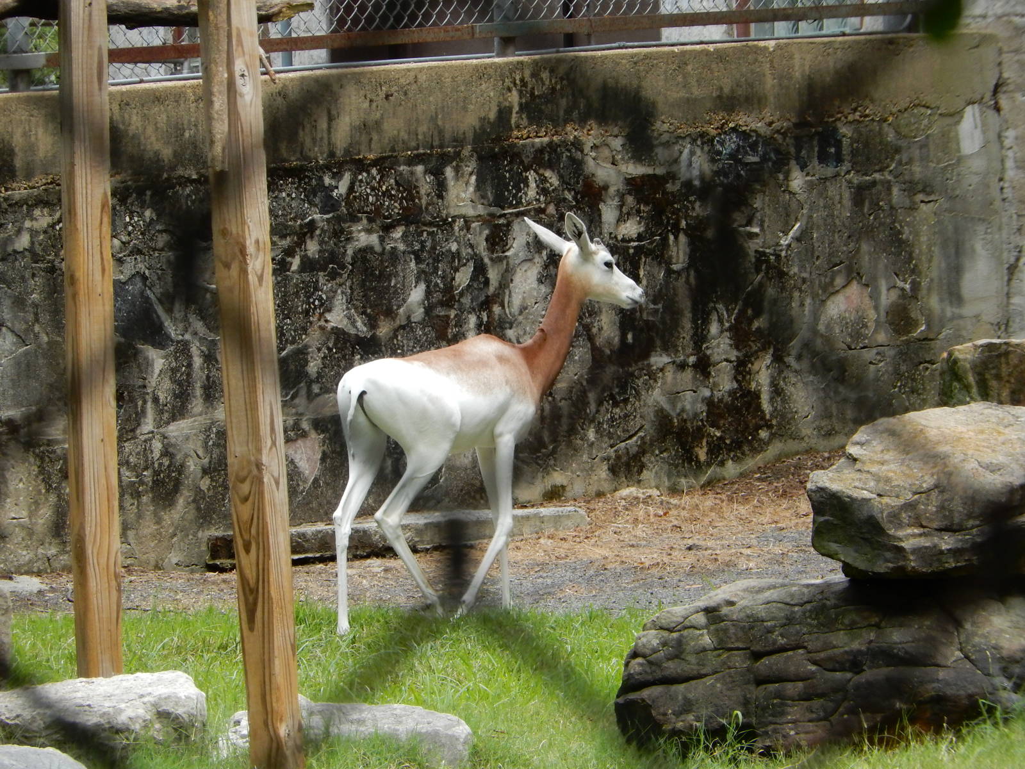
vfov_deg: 5.0
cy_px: 384
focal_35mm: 299
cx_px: 512
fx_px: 8854
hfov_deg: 6.6
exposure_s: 1/250
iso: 360
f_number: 6
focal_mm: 53.6
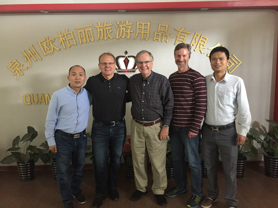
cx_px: 139
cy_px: 104
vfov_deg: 48.2
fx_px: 233
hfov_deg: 61.7
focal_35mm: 29
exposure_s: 1/17
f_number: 2.2
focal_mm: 4.15
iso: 500
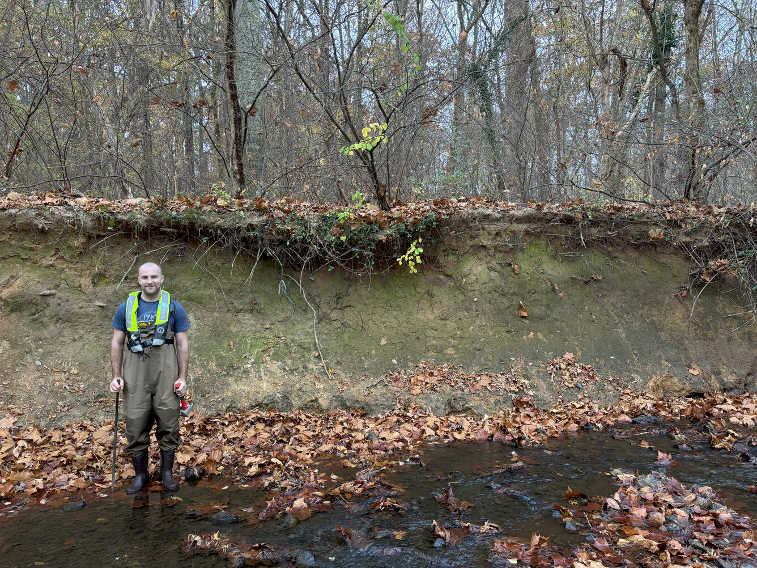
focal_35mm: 26
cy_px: 284
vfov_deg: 53.1
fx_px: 569
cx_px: 378
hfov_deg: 67.3
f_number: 1.6
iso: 125
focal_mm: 5.96
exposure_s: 1/63
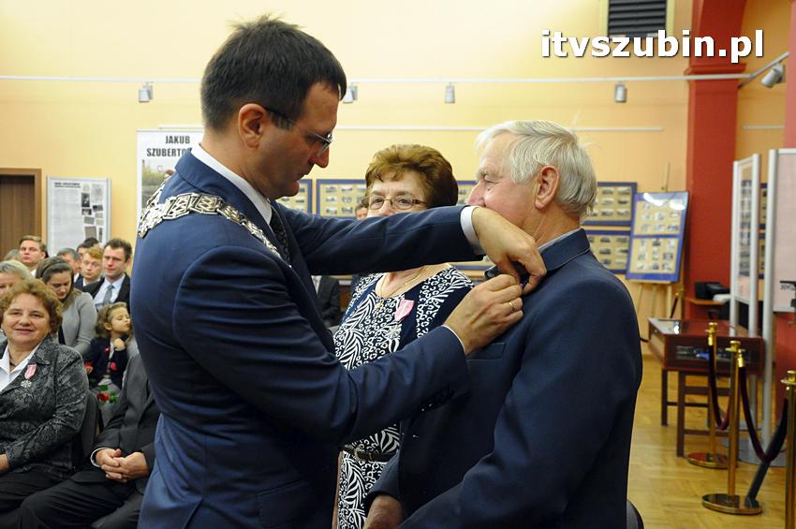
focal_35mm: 48
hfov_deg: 41.1
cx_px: 398
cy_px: 264
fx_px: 1060
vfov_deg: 28.0
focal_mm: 32
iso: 2500
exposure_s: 1/80
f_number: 5.6
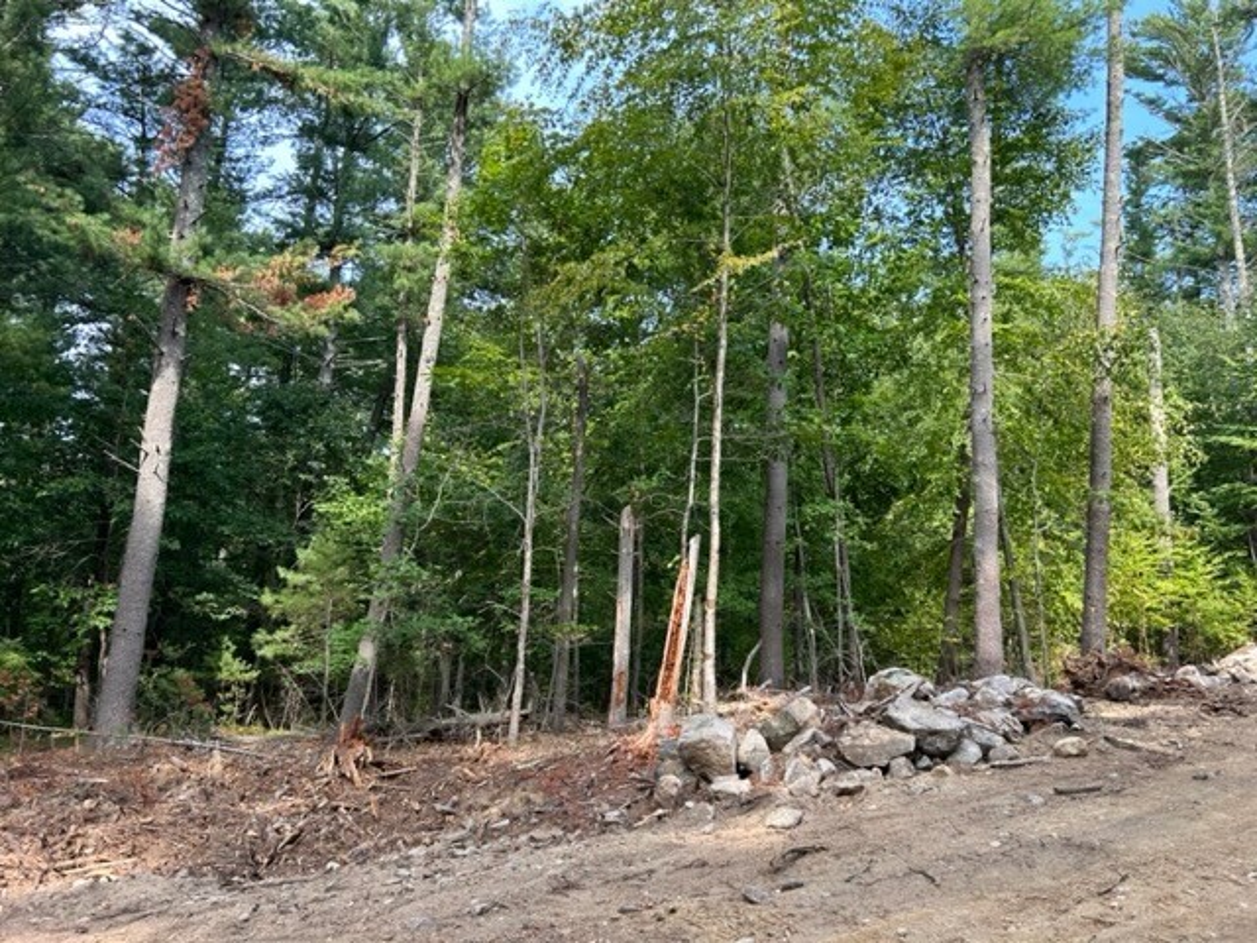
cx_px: 628
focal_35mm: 26
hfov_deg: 67.3
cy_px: 472
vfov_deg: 53.1
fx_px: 944
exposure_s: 1/402
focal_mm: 5.7
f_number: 1.5
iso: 50
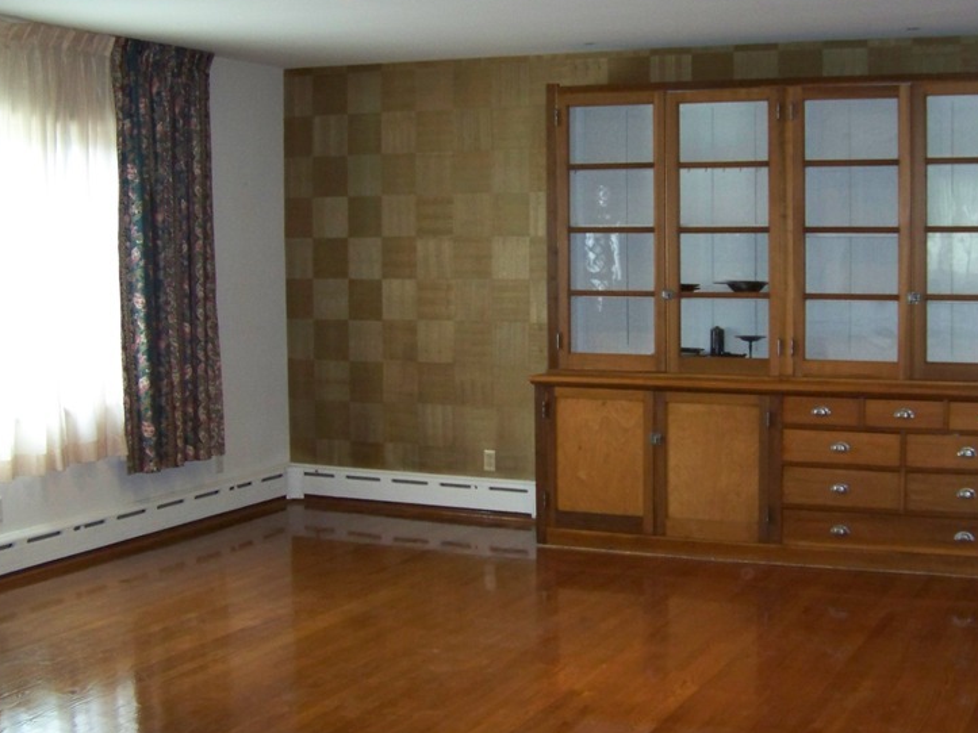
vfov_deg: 28.5
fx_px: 1441
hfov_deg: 37.2
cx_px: 629
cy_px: 348
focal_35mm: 51
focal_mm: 5.85
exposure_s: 1/30
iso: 200
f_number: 2.8
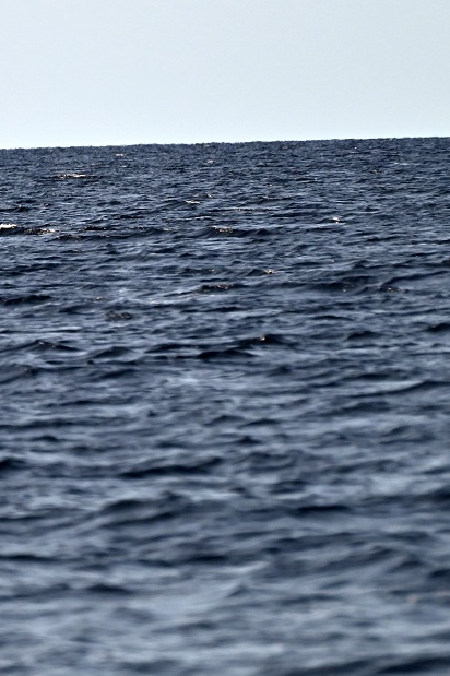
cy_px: 204
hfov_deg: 2.0
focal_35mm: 679
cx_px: -16
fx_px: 12745
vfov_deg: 3.0
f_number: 5.6
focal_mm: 280
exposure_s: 1/3200
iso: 250
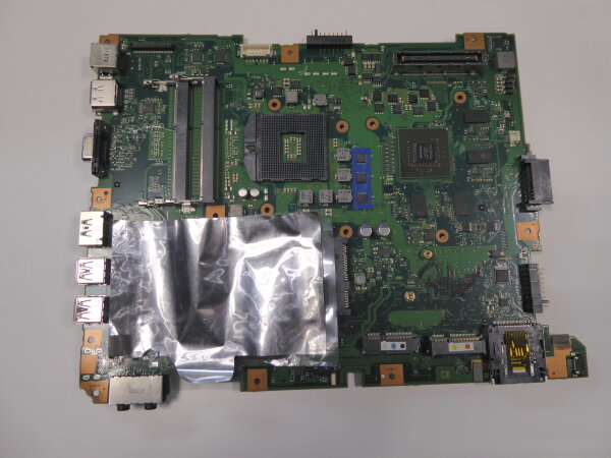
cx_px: 306
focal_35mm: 25
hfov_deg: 69.4
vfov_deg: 54.9
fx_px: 441
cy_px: 229
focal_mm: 4.3
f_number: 3.3
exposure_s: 1/100
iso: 400
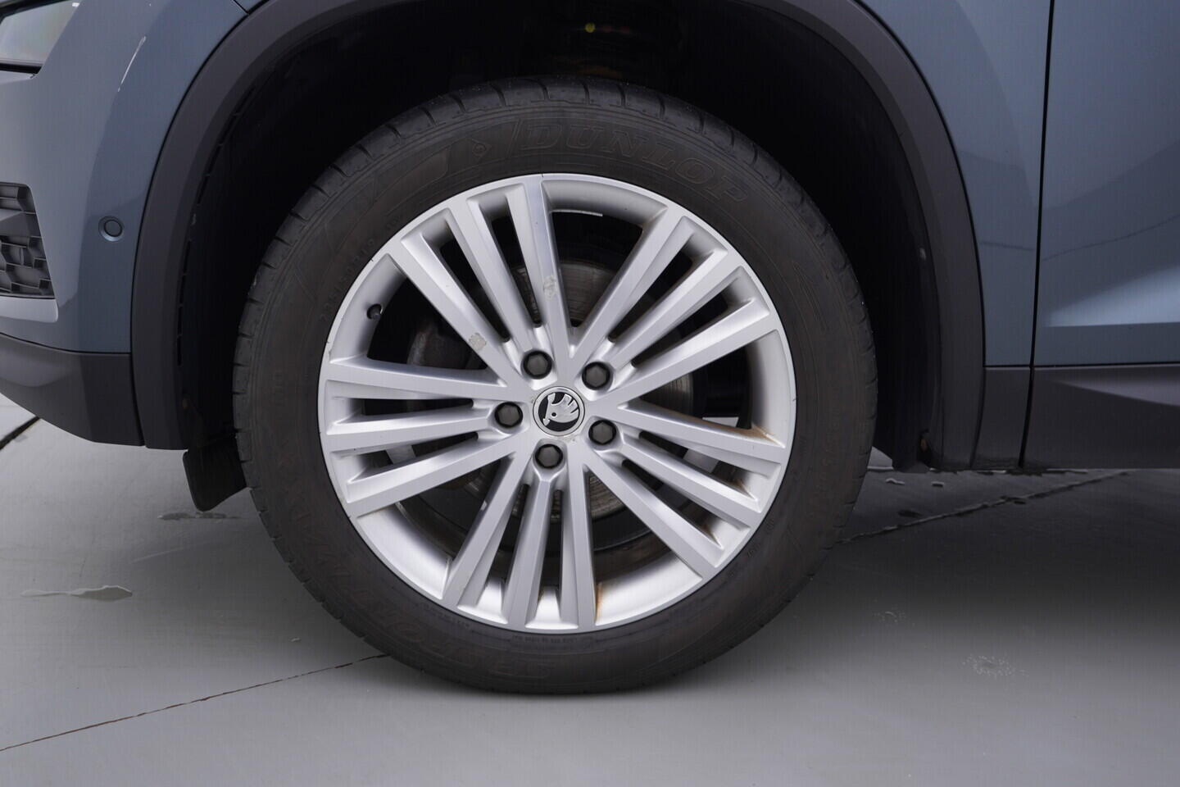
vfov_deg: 36.9
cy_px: 394
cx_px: 590
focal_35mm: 36
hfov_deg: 53.1
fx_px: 1180
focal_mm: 24
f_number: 3.5
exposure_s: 1/60
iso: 125
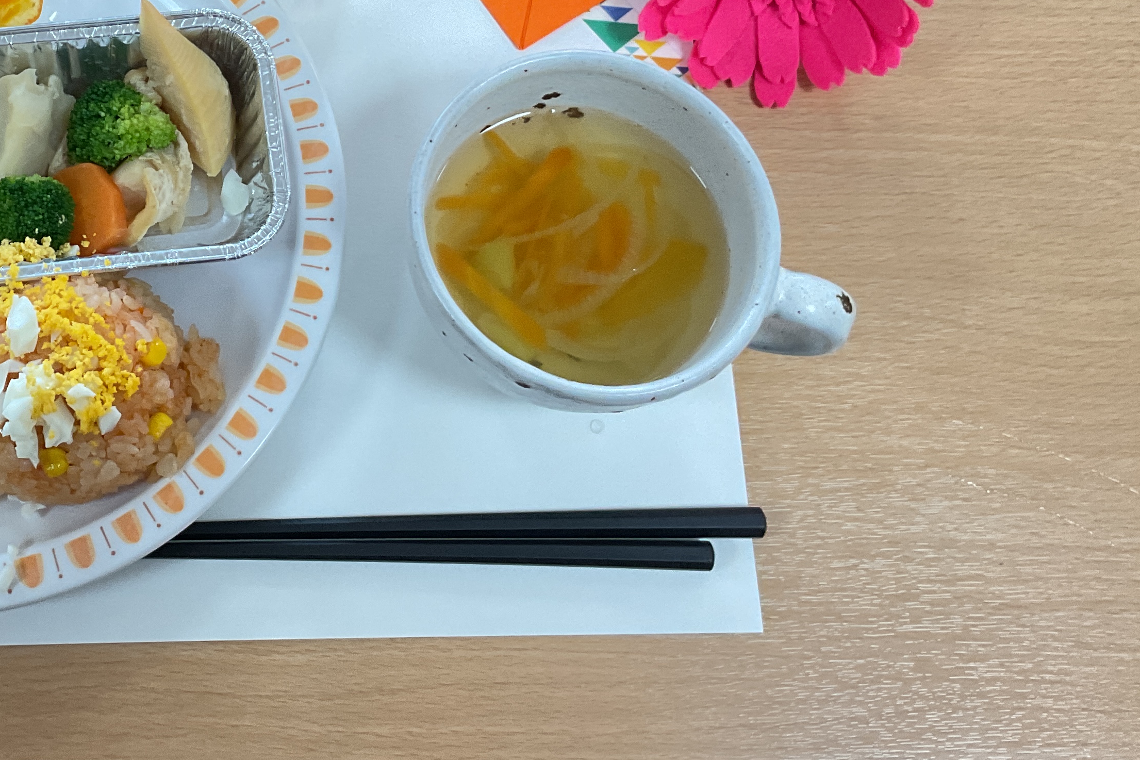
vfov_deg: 24.1
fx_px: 1742
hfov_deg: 35.3
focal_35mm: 55
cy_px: 123
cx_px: 254
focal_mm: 3
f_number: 1.8
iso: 125
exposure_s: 1/60
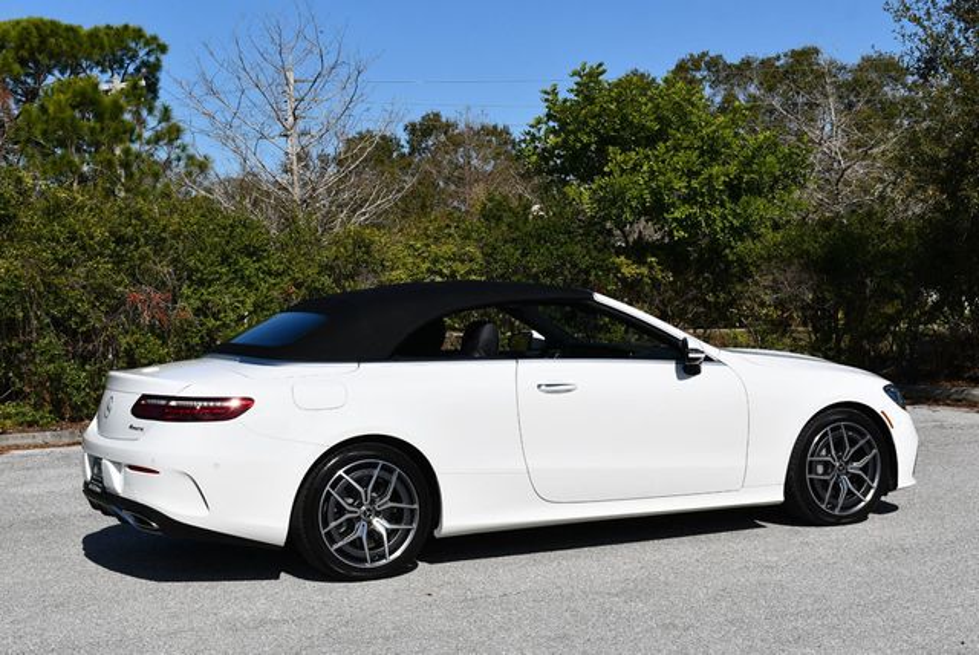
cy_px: 328
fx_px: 1633
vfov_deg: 22.7
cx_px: 490
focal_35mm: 60
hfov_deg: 33.4
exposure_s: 1/400
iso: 100
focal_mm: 30
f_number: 10
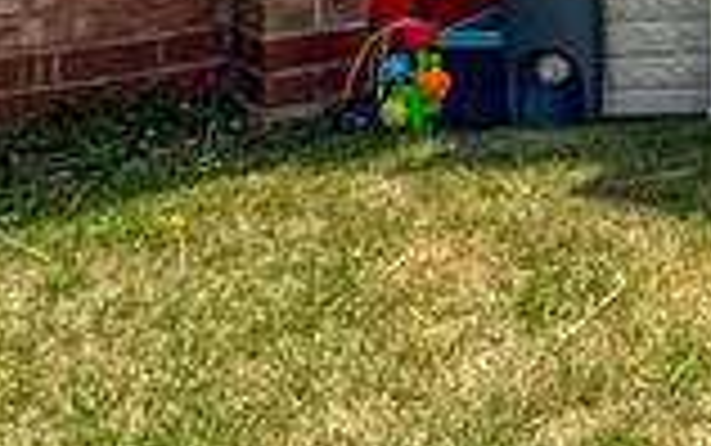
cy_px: -216
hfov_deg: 16.0
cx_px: 1490
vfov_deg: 12.9
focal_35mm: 96
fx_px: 1862
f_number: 2.2
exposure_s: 1/1600
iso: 50
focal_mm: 2.22
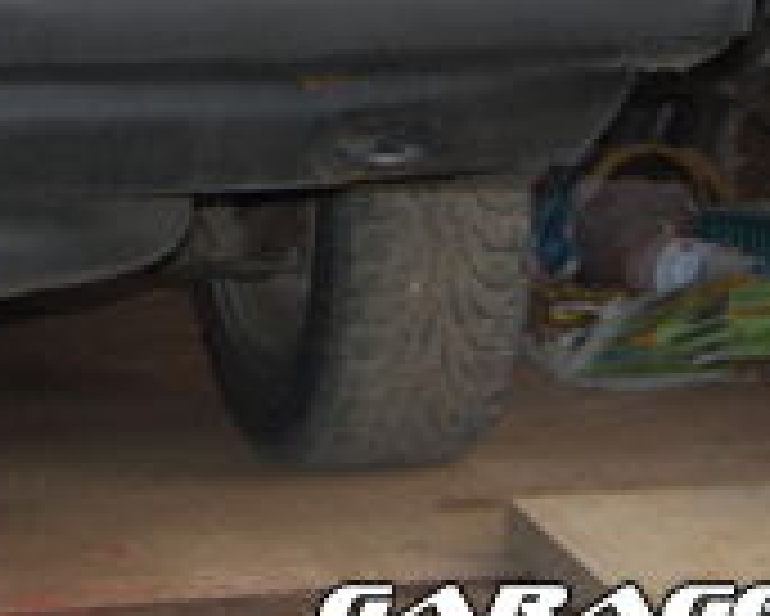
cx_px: -351
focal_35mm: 200
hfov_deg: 9.4
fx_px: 4560
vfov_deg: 7.6
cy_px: -306
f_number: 5
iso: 400
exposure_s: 1/500
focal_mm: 38
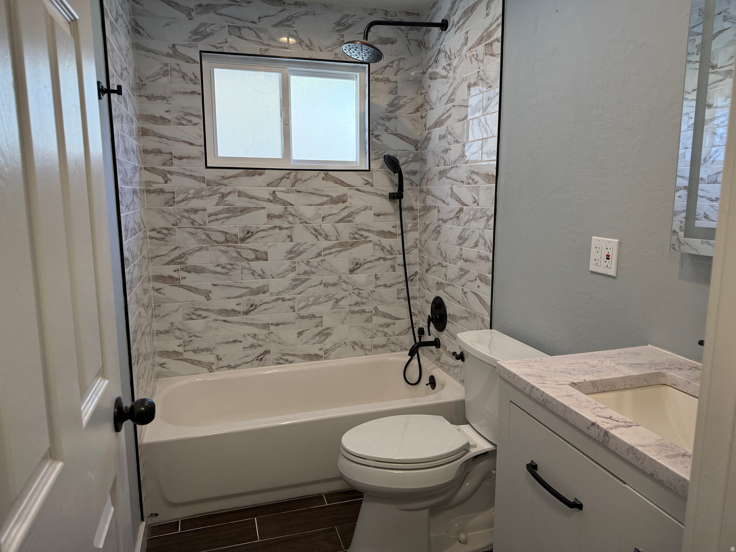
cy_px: 276
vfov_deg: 56.8
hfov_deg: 71.6
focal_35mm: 24
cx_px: 368
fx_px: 510
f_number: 1.78
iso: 200
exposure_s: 1/237
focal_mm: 6.76
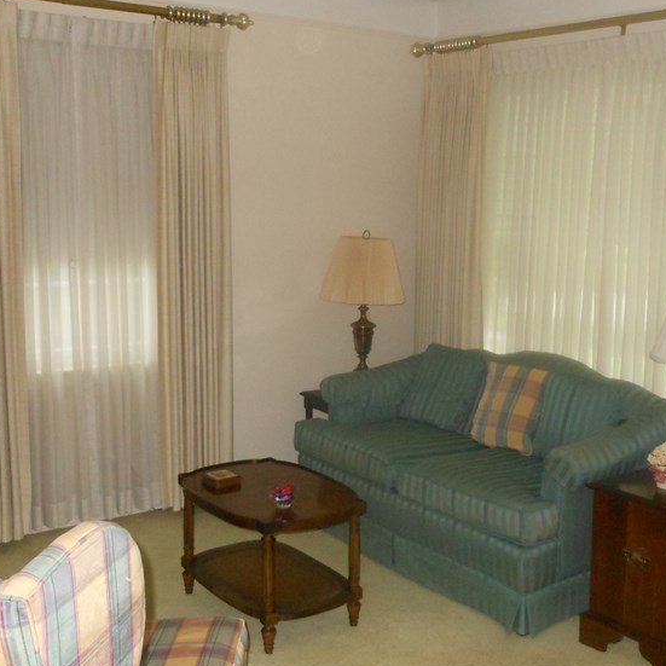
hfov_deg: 36.5
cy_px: 353
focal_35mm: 46
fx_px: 1001
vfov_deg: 36.8
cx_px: 429
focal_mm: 5
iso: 400
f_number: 3.7
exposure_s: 1/25
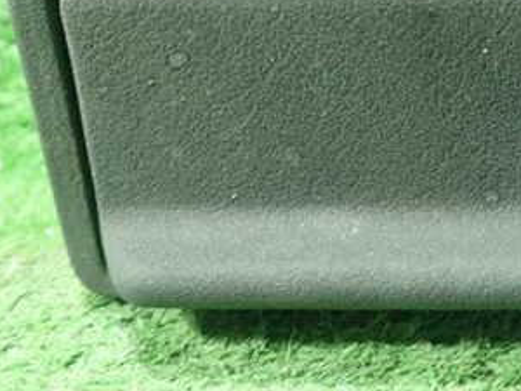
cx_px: 422
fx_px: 903
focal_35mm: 60
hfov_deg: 31.3
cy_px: 200
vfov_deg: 24.4
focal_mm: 5.5
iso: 800
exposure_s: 1/60
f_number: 2.3
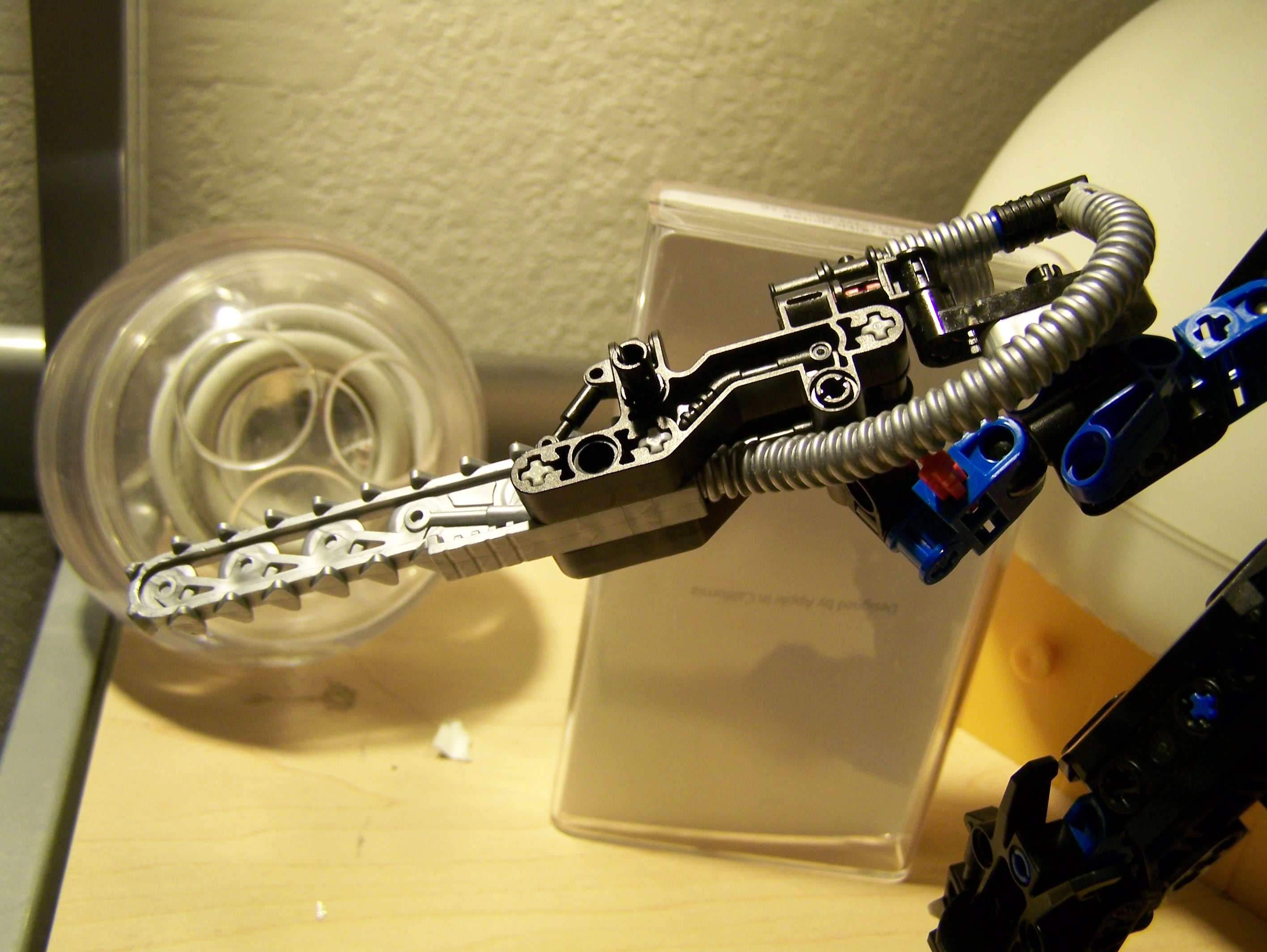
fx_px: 1392
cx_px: 634
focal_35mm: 38
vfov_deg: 37.8
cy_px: 476
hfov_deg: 48.9
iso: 160
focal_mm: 6.3
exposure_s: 1/13
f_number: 2.8
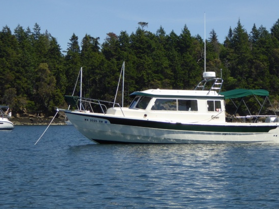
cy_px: 89
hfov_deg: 18.0
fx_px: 879
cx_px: 175
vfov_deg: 13.6
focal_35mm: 109
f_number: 4.5
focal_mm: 12.5
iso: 100
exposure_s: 1/640
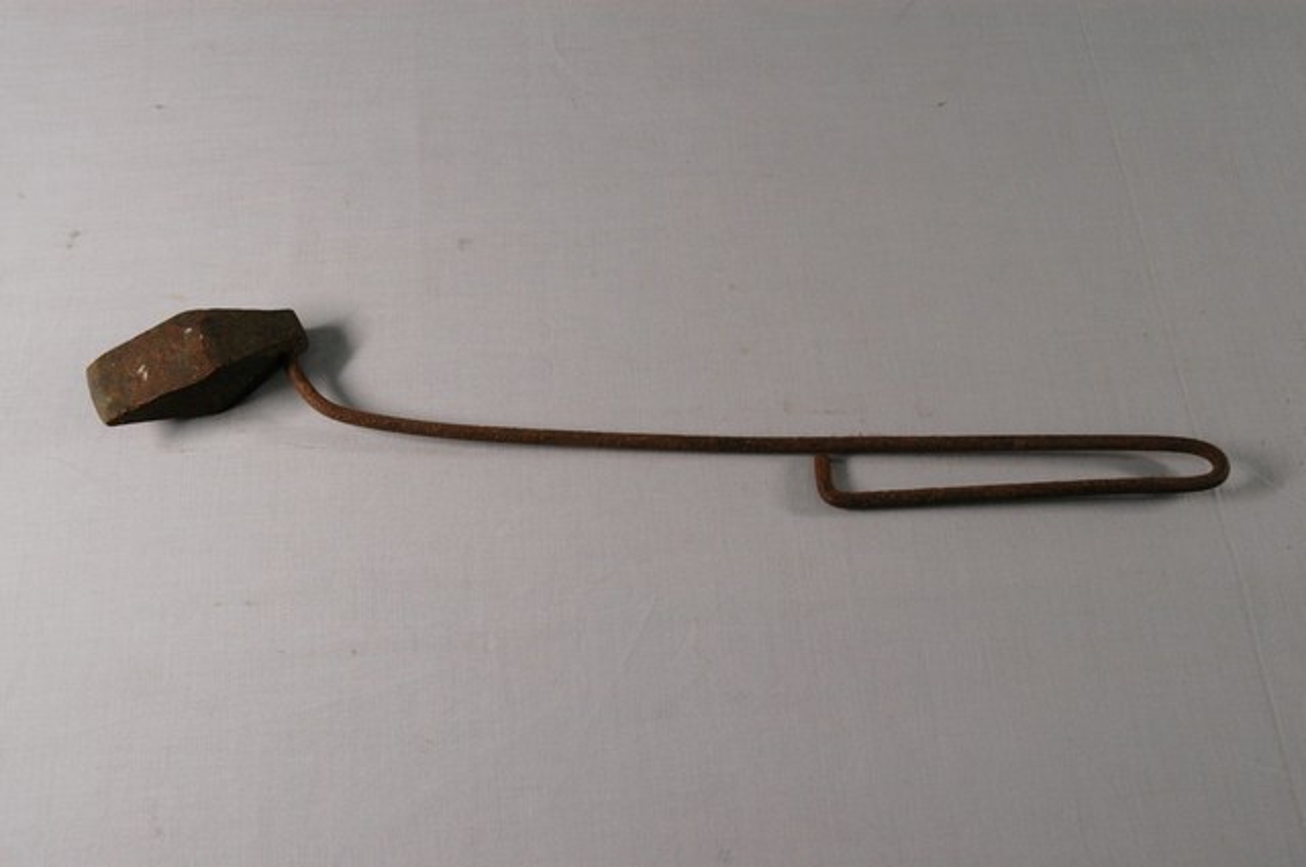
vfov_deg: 30.8
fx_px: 1576
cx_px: 653
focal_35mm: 44
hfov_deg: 45.0
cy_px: 434
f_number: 10
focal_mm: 29
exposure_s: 1/8
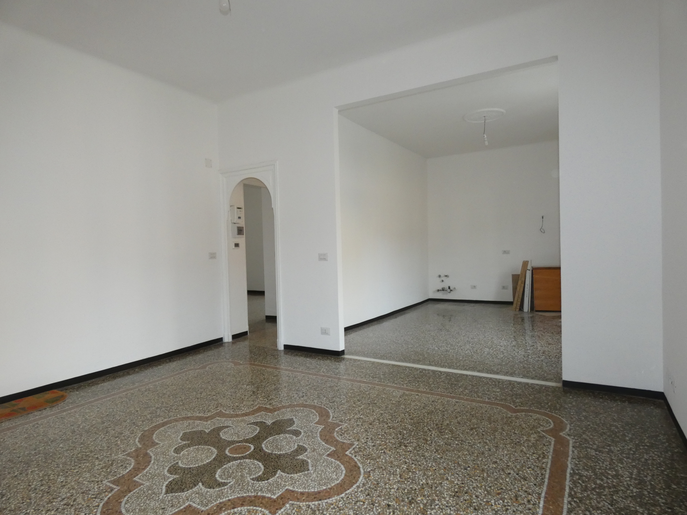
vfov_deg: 66.0
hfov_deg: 81.7
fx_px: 397
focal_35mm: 20
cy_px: 258
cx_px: 344
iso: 320
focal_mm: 3.6
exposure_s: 1/60
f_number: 2.8
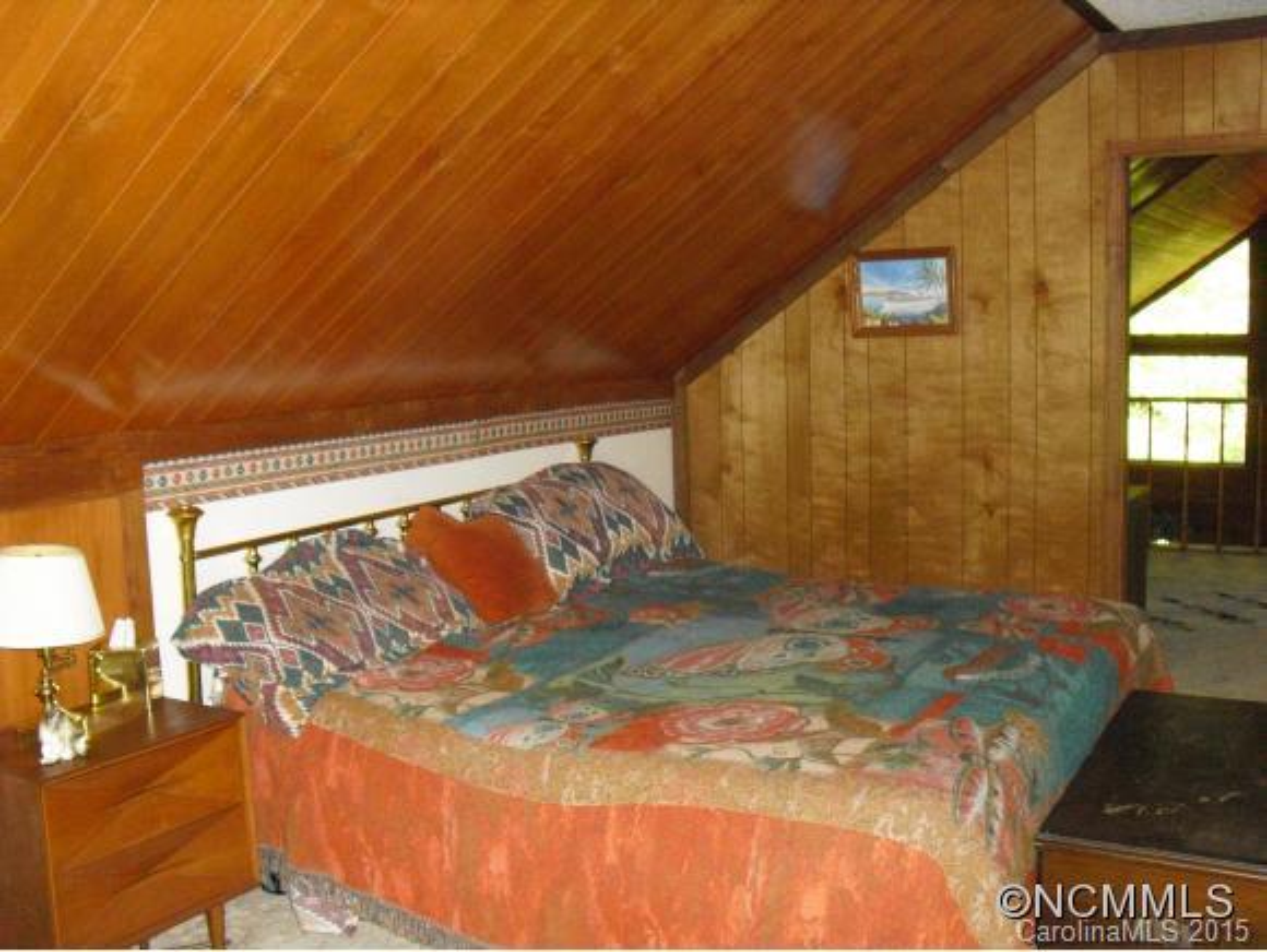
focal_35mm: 36
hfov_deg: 51.3
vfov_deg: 39.7
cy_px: 476
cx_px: 634
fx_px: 1319
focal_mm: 6.3
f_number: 3.1
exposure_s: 1/60
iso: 800
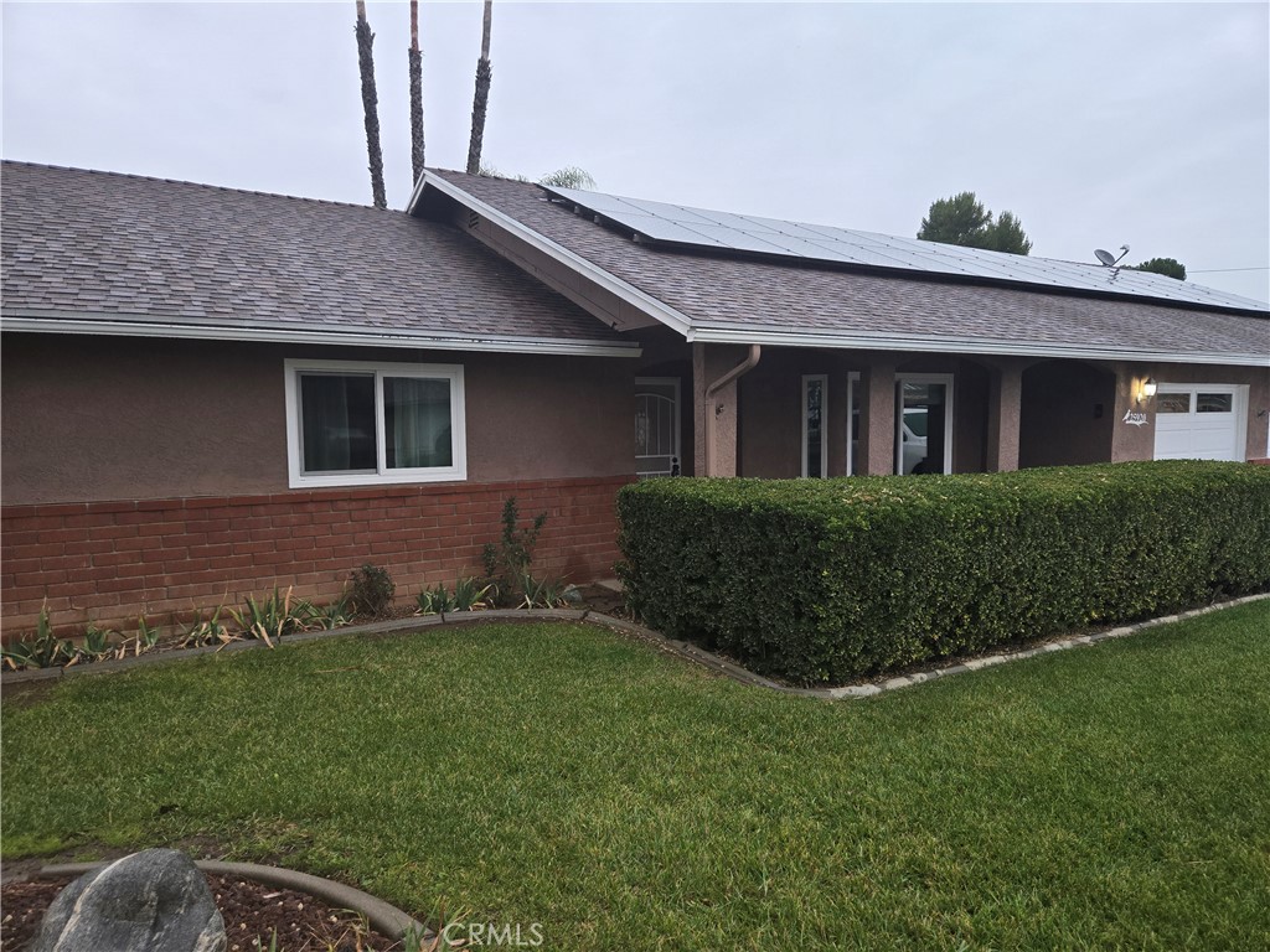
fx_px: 844
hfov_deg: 73.9
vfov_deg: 58.9
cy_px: 476
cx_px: 635
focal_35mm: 23
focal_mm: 5.4
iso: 64
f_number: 1.8
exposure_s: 1/60
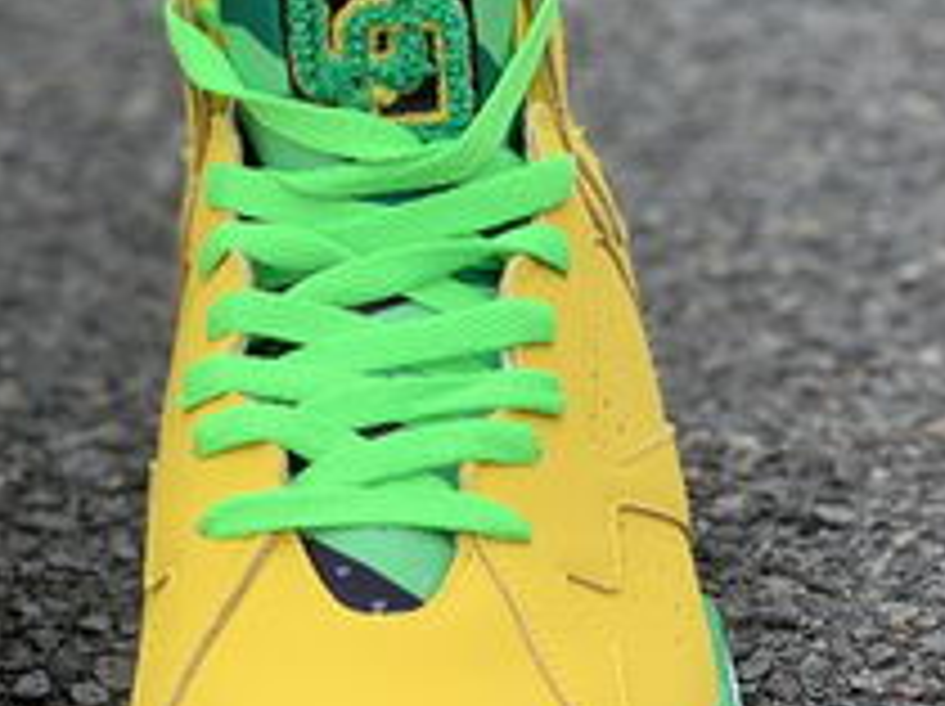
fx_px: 3381
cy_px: 393
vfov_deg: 11.9
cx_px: 72
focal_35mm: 124
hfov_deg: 15.7
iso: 20
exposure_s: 1/122
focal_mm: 6
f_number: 2.4
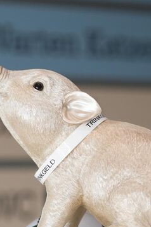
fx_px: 1790
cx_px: 87
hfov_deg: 4.8
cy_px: 53
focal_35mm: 284
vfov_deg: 7.3
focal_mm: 85
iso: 400
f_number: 4
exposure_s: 1/125
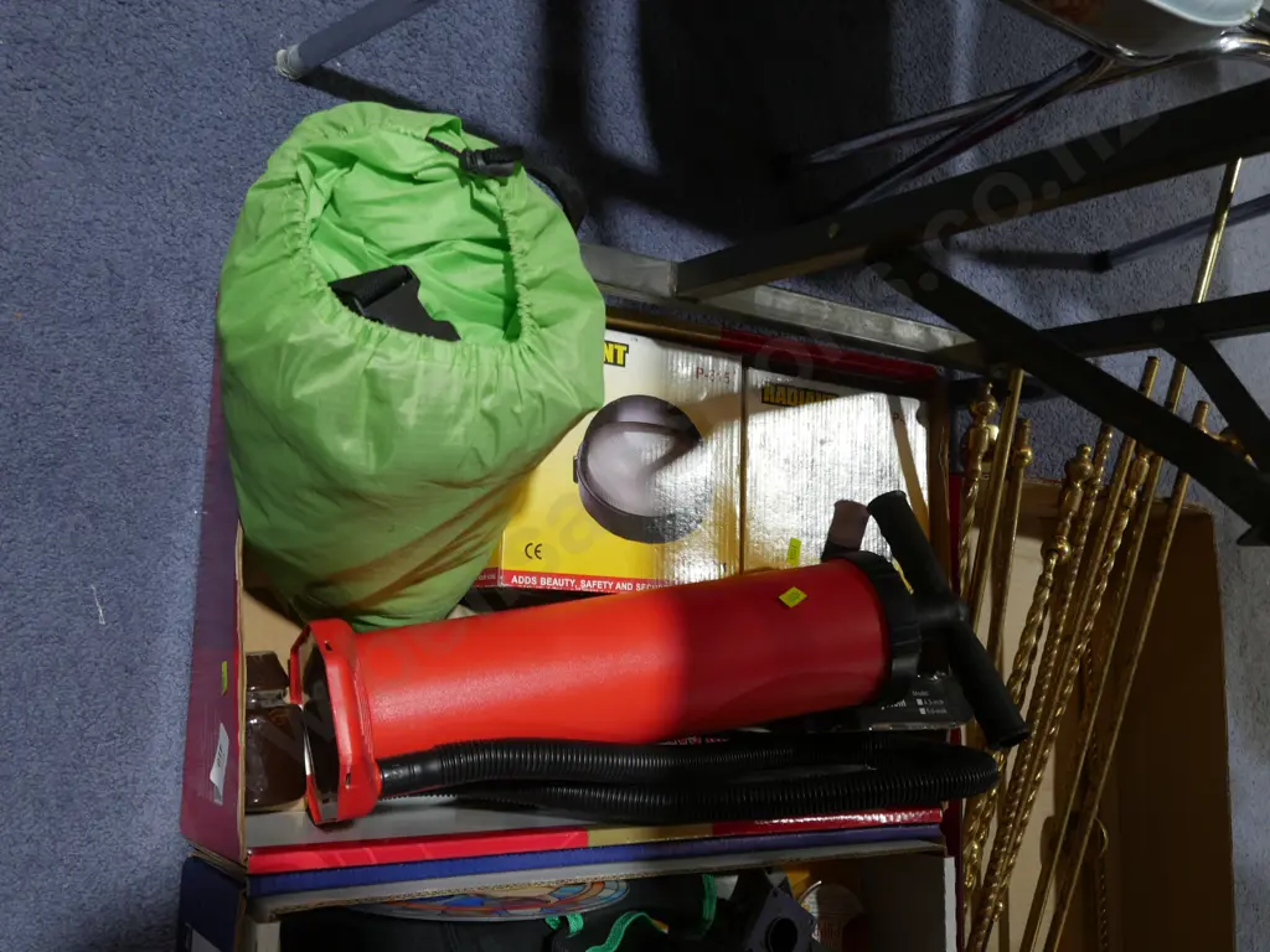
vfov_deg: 41.8
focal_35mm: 34
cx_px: 635
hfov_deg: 54.0
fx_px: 1247
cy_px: 476
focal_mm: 17
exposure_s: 1/60
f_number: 5.6
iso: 500
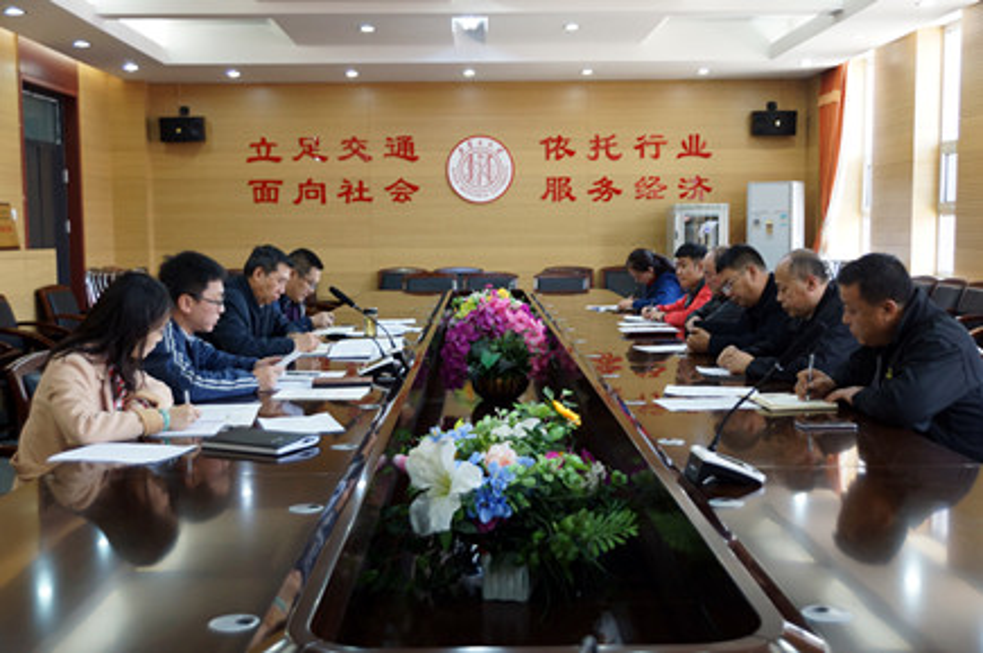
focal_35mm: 39
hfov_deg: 49.6
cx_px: 492
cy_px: 326
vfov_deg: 34.1
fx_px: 1064
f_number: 4
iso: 400
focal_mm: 26
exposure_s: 1/20
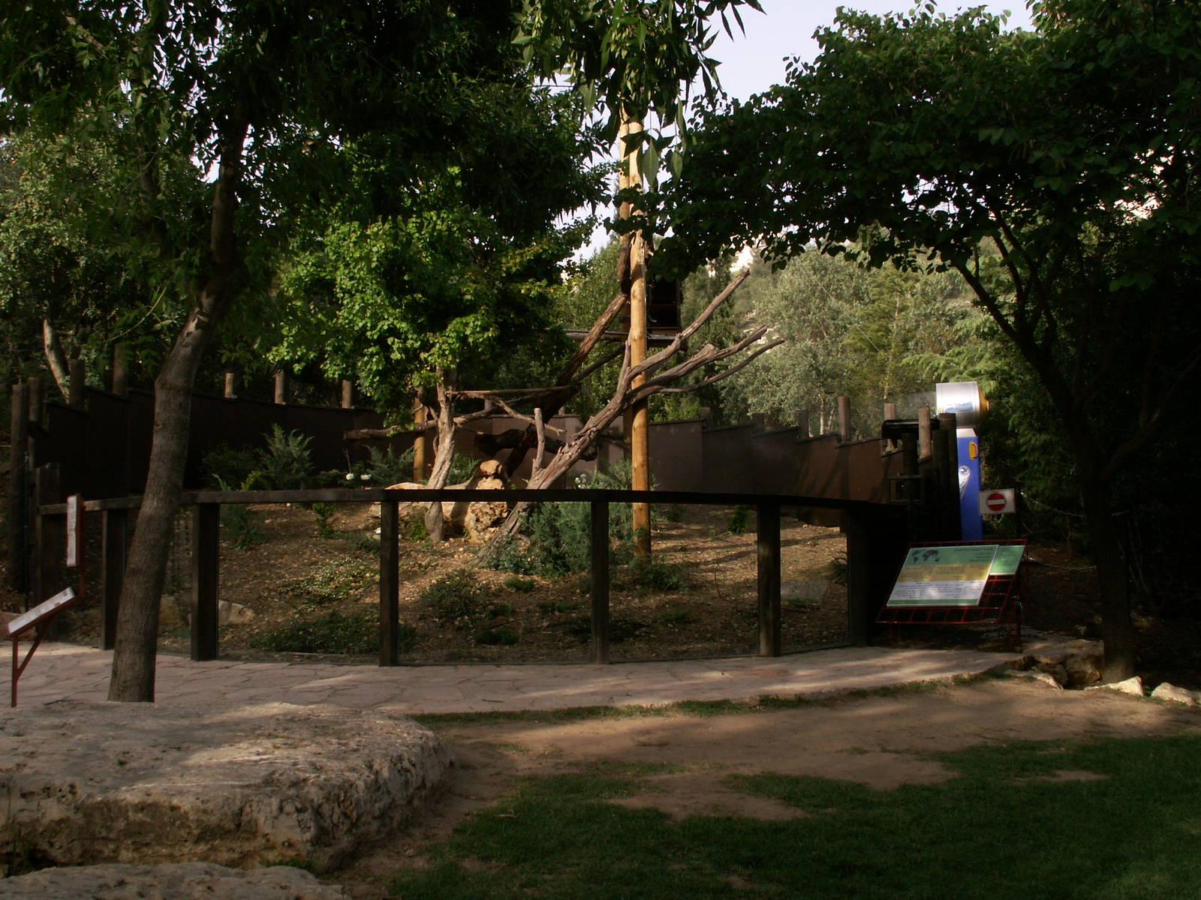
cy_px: 450
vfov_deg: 40.7
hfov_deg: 52.6
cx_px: 600
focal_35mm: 35
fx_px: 1214
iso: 50
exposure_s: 1/125
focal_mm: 5.86
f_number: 5.6
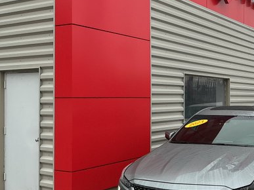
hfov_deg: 33.8
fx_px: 396
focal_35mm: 54
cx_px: 226
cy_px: 94
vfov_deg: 27.0
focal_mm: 3
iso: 20
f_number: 1.8
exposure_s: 1/202
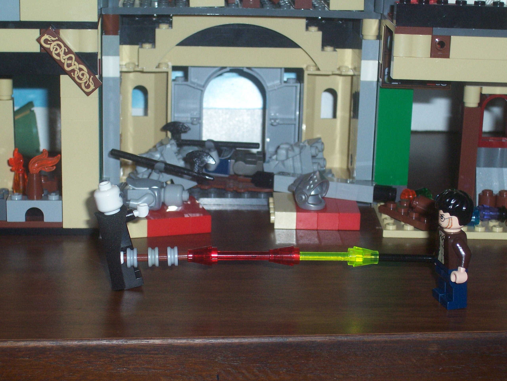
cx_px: 254
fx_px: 1201
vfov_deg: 18.0
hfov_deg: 23.8
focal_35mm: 82
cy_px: 190
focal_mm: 13.5
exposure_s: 1/90
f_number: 4.1
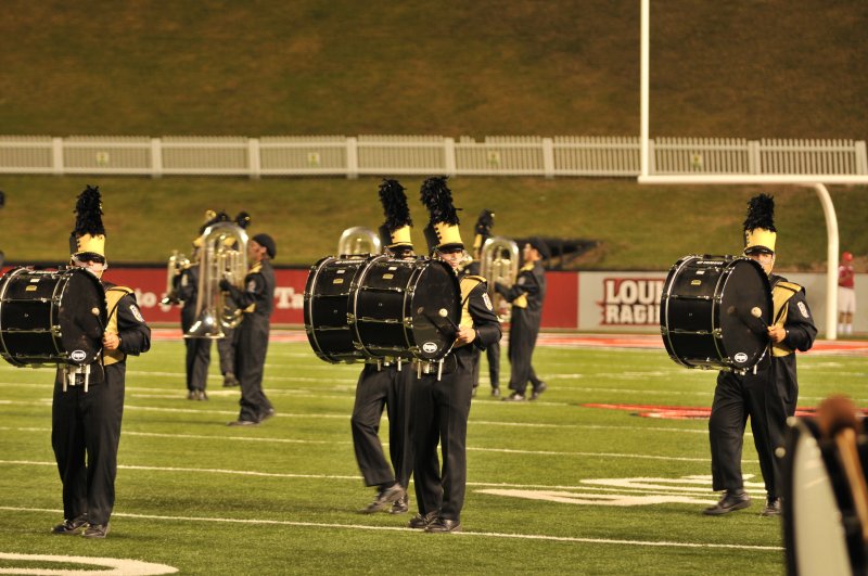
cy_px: 288
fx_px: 3973
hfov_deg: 12.5
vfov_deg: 8.3
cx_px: 434
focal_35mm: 165
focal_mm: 110
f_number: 2.8
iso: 400
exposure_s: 1/60
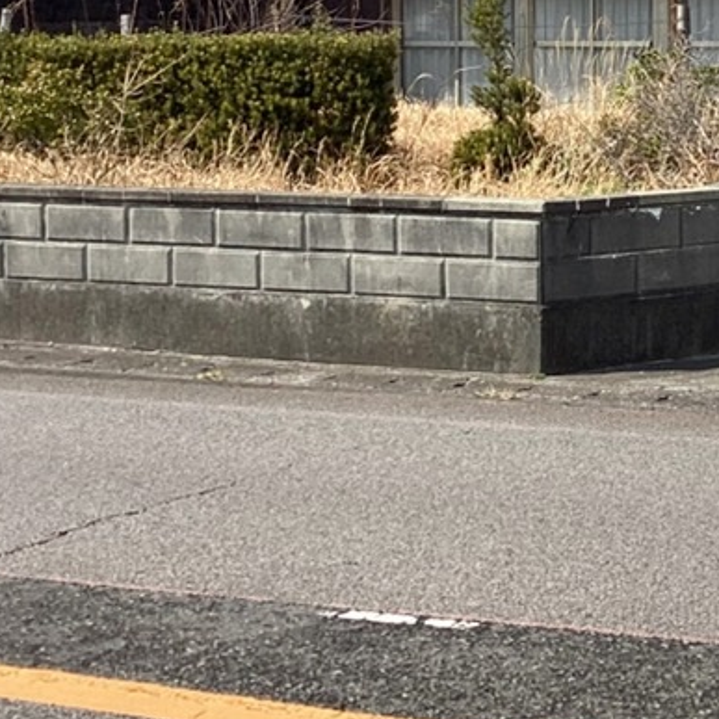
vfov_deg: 19.9
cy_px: 41
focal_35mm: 85
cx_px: 782
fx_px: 1997
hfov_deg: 19.6
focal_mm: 3.3
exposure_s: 1/1538
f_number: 2.4
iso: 25
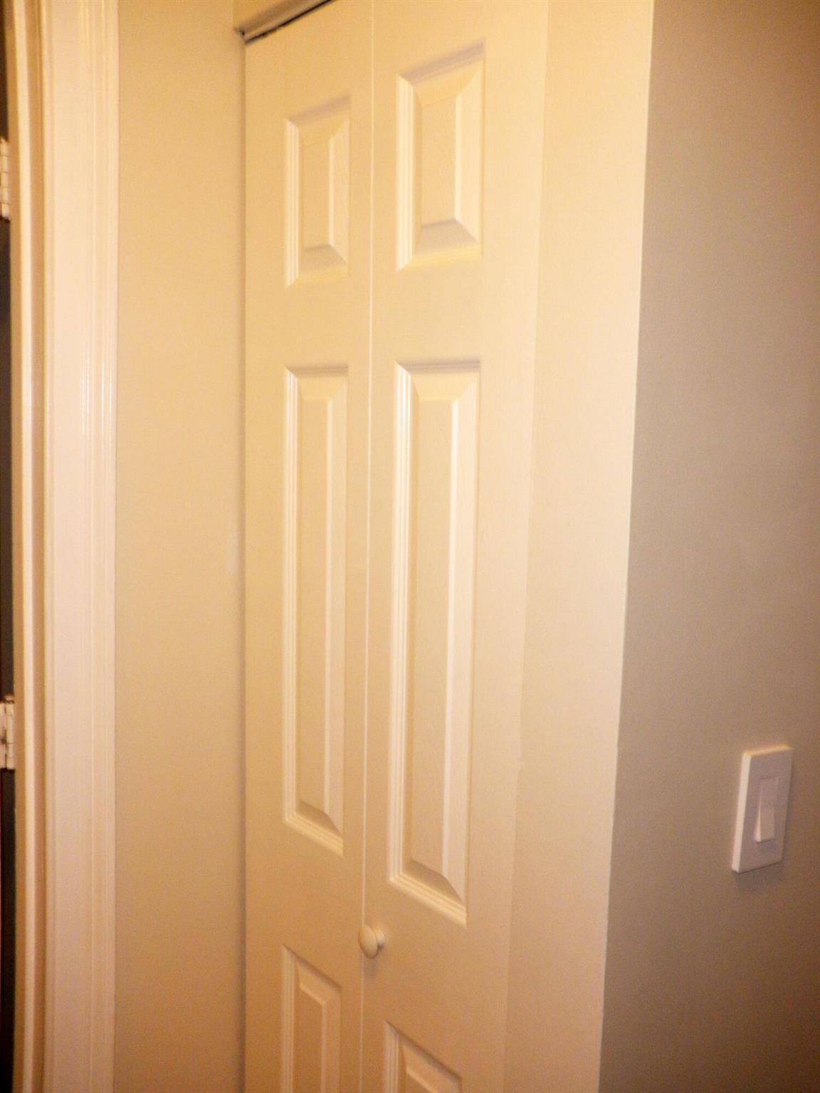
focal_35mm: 36
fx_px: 1137
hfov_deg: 39.7
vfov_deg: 51.4
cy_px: 546
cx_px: 410
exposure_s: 1/30
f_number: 3.5
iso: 160
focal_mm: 6.3
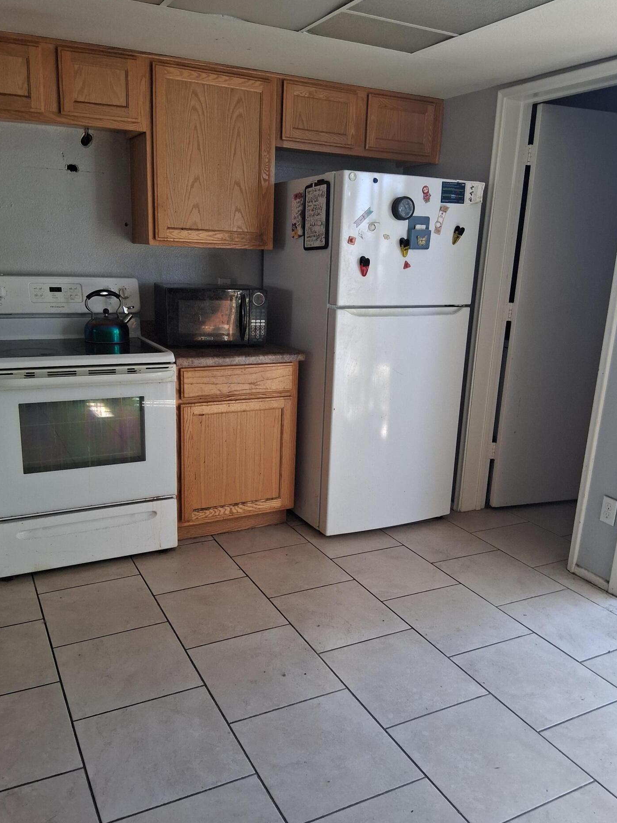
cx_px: 293
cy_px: 431
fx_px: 665
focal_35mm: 28
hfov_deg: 49.7
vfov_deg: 63.4
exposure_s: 1/100
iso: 160
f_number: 1.8
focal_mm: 3.98
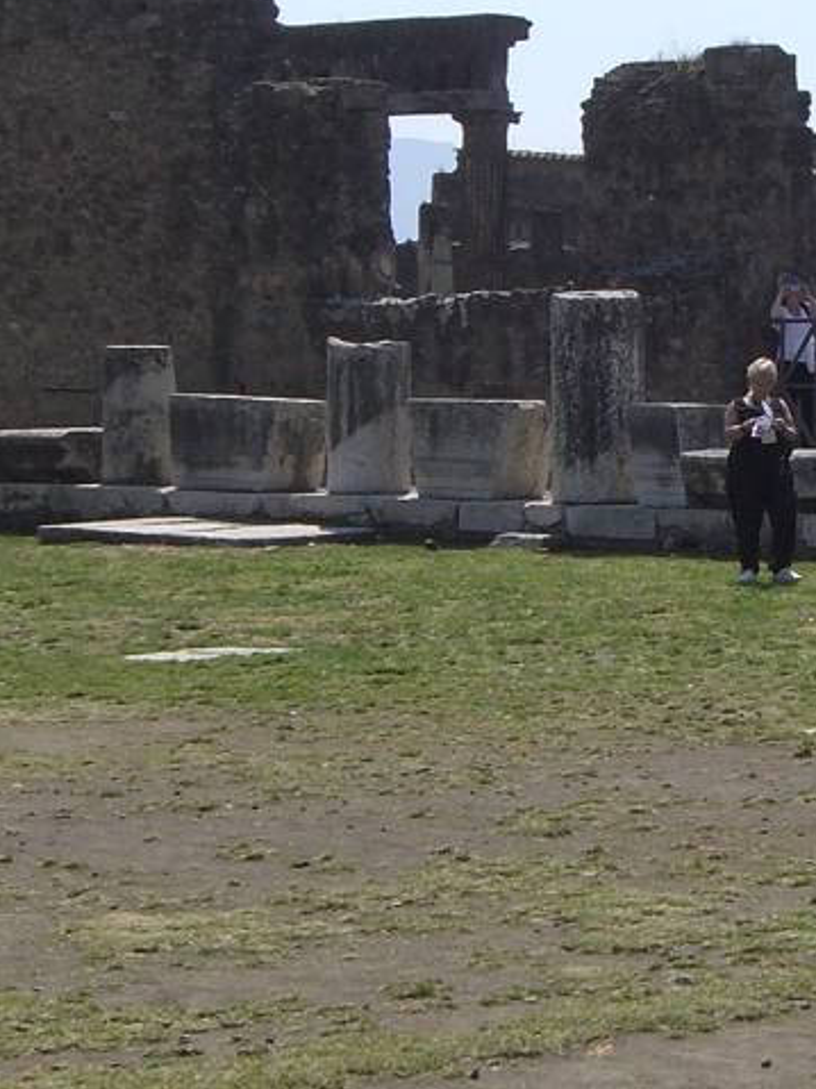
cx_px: 761
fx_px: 3993
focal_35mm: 127
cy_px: 309
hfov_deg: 11.6
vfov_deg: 15.5
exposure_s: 1/1000
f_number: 4.3
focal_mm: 6.2
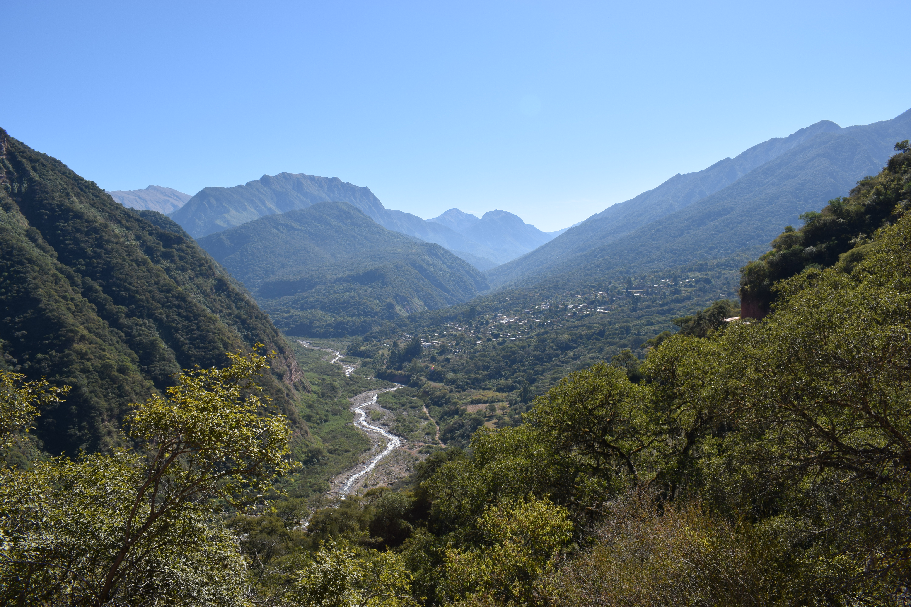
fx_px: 683
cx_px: 456
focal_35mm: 27
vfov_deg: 47.9
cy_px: 304
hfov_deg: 67.4
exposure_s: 1/320
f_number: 9
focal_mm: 18
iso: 200
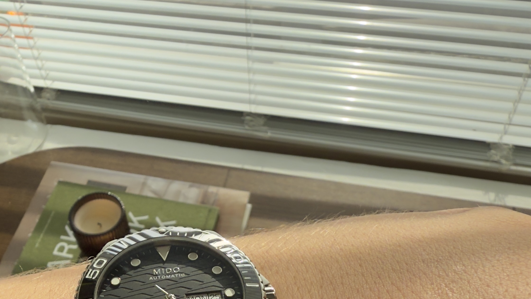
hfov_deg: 43.1
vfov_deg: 24.7
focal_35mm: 47
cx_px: 176
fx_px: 662
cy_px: 270
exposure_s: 1/493
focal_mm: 2.22
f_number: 2.2
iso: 40
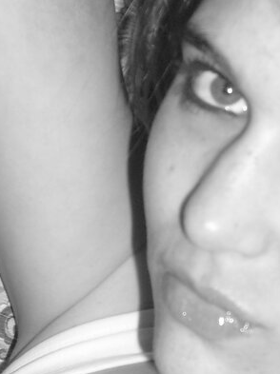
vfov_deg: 18.3
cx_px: 272
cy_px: 288
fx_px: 1156
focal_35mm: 107
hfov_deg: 13.6
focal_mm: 5.8
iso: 100
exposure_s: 1/45
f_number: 2.8
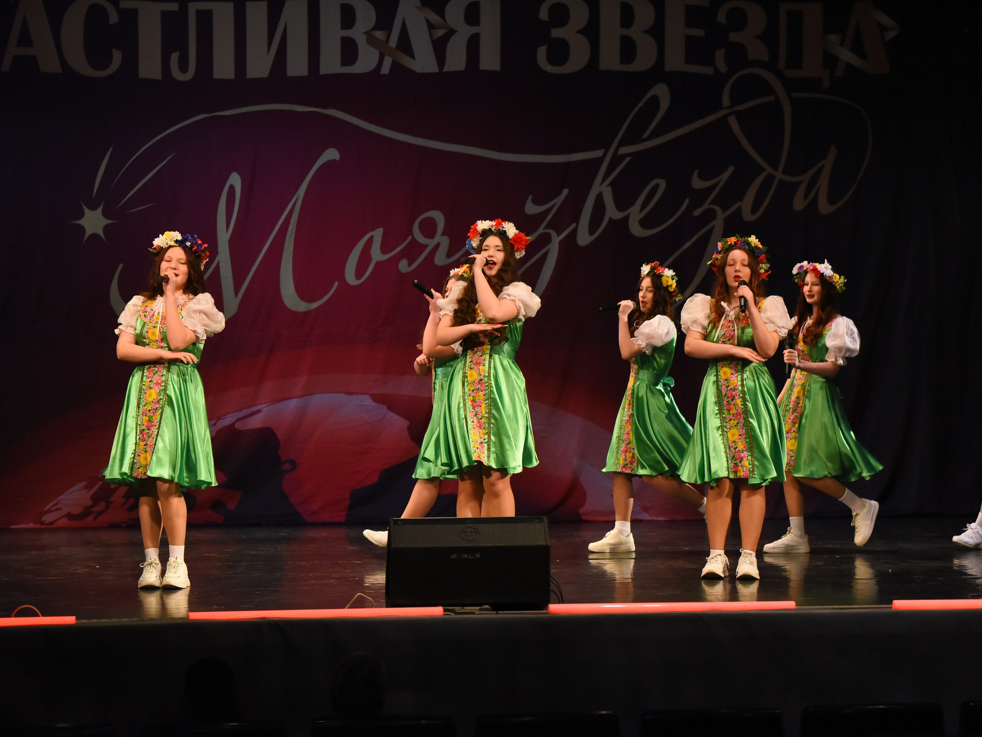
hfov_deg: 17.7
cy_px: 369
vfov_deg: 13.3
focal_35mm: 111
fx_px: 3149
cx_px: 539
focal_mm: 102
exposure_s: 1/640
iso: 5000
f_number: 3.5
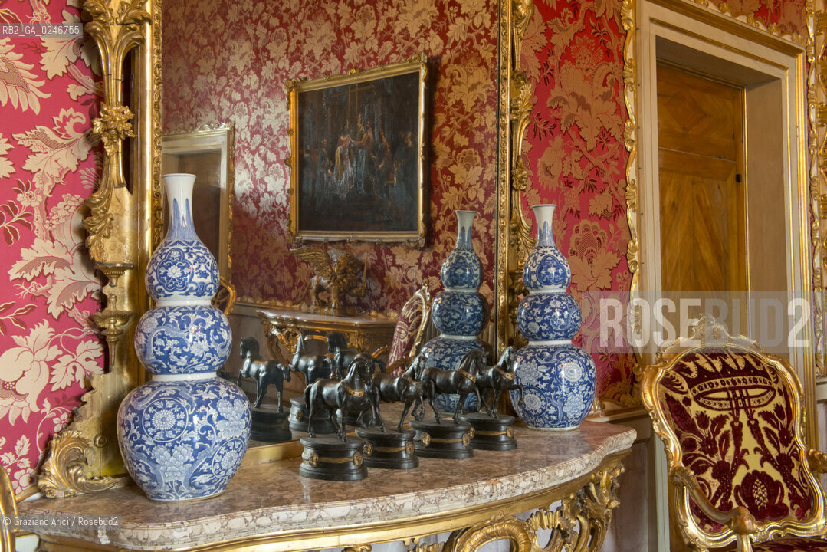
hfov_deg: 50.7
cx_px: 414
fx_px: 873
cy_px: 276
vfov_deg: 35.1
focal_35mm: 38
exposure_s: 1/3
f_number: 16
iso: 1600
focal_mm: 38
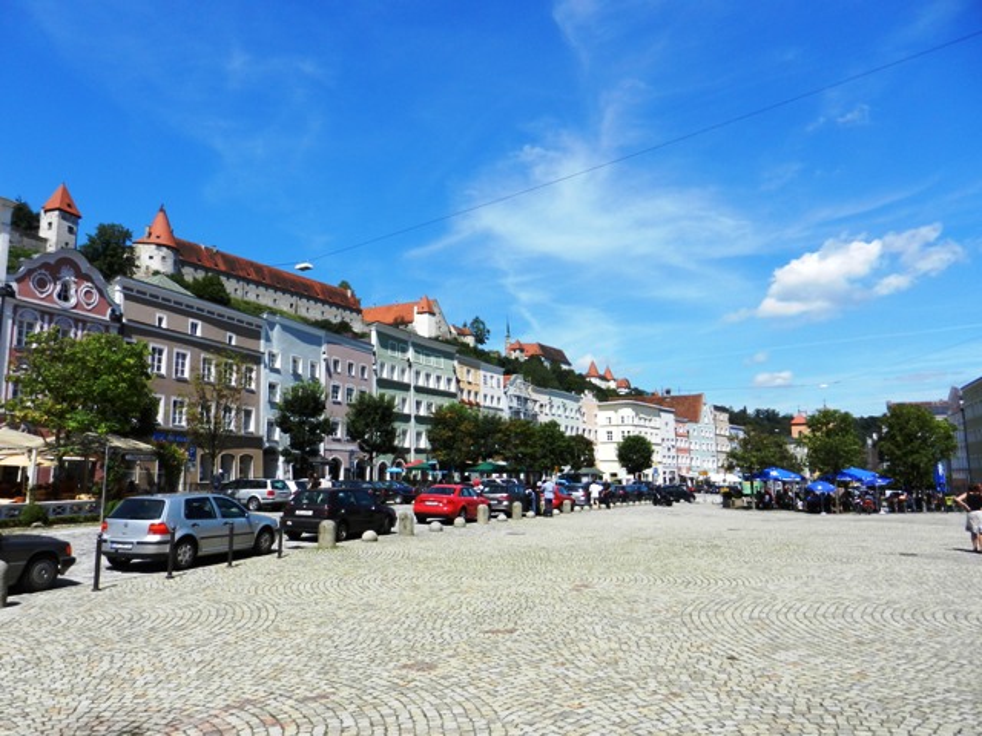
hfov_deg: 69.4
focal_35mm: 25
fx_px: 709
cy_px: 368
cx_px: 491
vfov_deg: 54.9
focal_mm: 4.5
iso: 160
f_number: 3.5
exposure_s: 1/1600
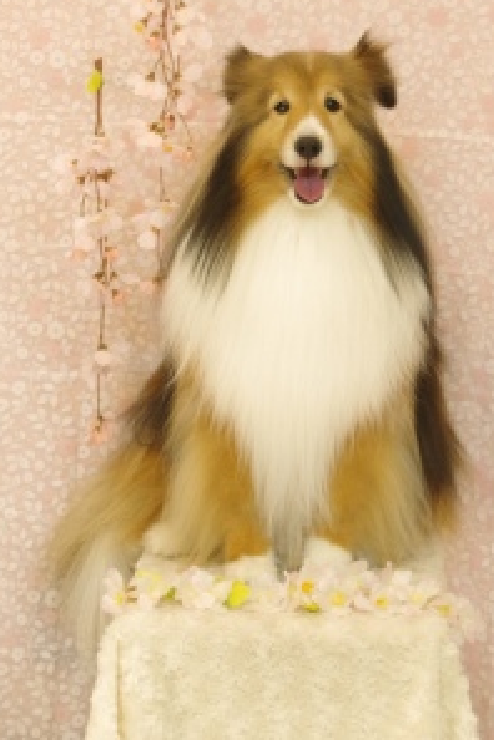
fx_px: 2079
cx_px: 314
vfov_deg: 20.2
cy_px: 262
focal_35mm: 101
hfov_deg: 13.5
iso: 1250
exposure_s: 1/125
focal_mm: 50
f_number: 2.8
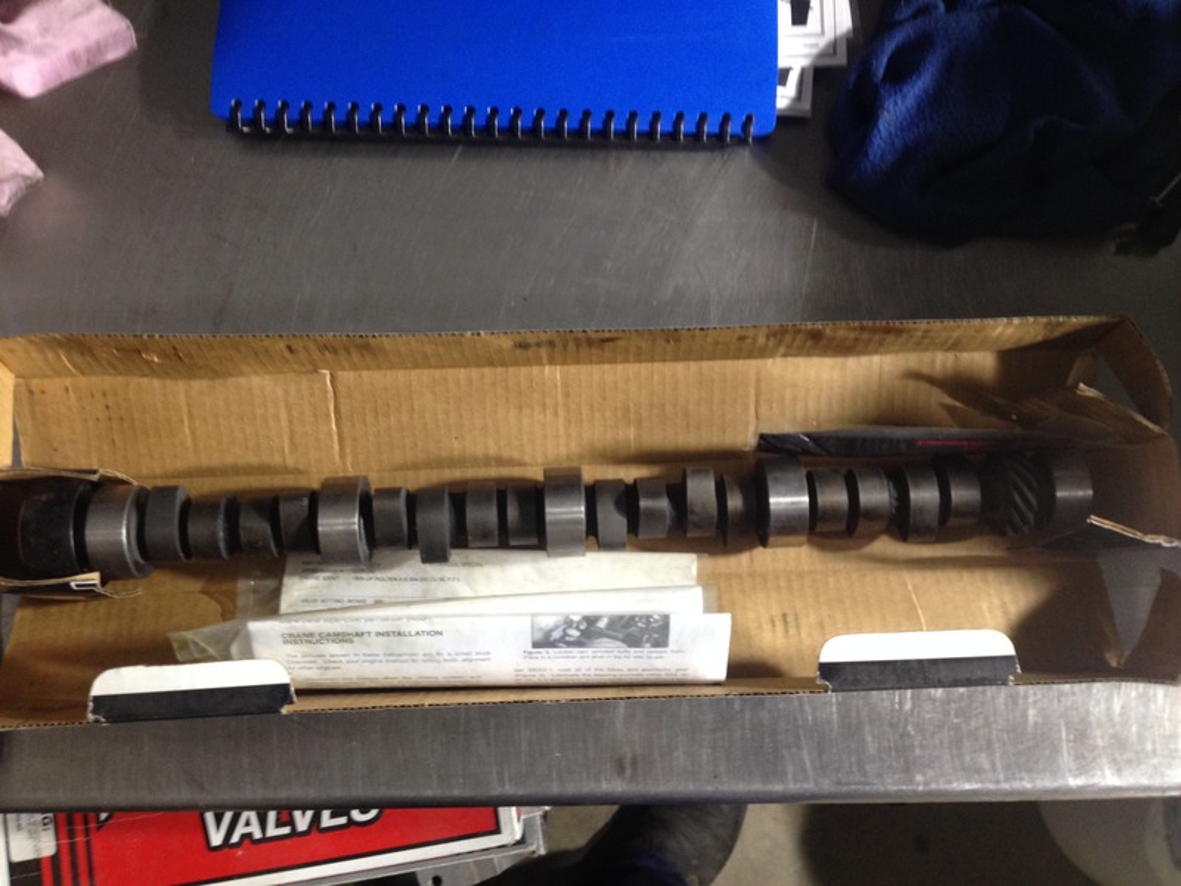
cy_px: 443
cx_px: 590
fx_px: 1194
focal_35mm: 35
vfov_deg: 40.7
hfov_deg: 52.6
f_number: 2.4
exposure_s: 1/20
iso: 125
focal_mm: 4.28
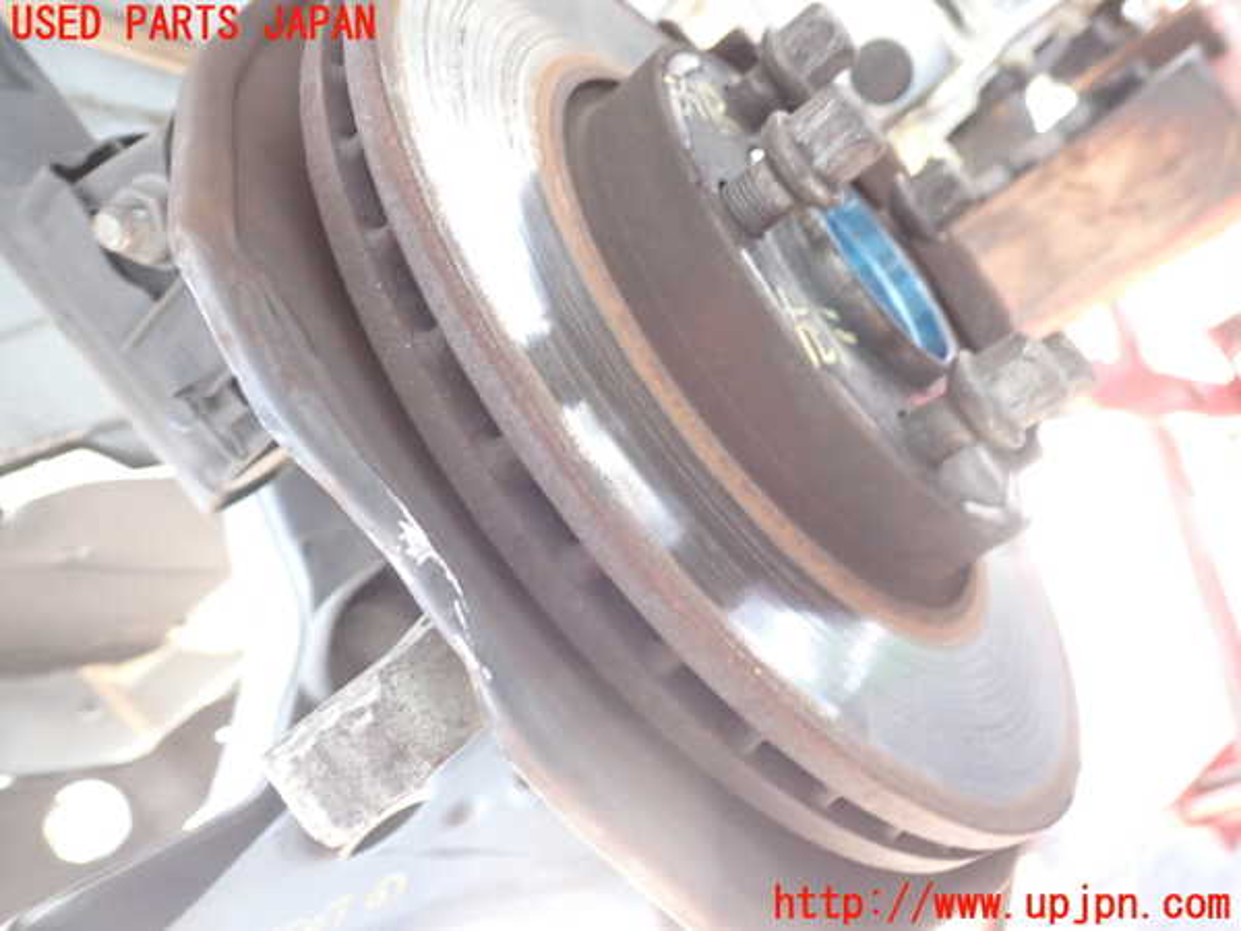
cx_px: 620
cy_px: 466
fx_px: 1076
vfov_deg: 46.8
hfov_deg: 60.0
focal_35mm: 30
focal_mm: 5.4
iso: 400
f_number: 2.3
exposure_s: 1/30
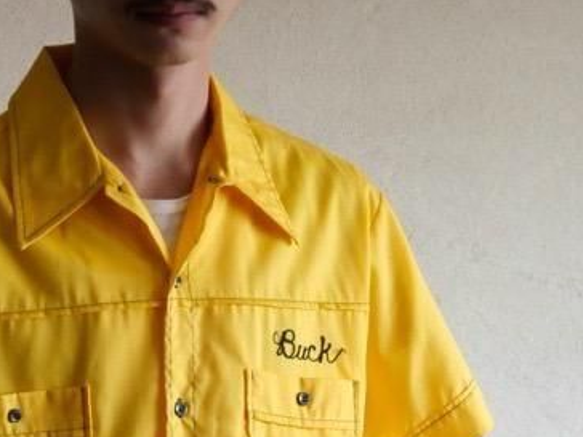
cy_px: 601
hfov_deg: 7.8
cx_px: 123
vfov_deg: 5.8
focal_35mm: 253
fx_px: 4261
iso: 1600
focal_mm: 54
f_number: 4
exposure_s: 1/125
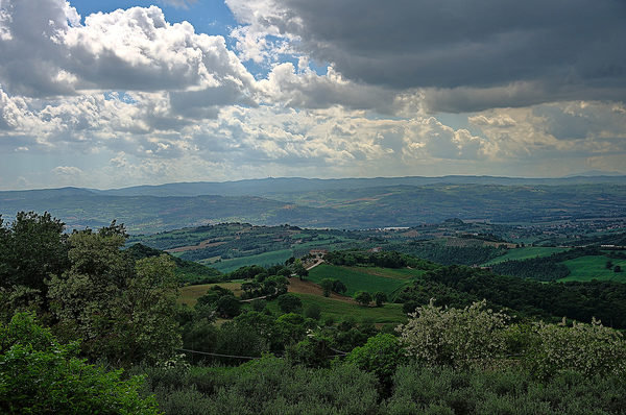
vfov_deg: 29.1
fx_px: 799
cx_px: 313
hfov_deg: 42.8
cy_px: 208
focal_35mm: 46
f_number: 5
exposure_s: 1/1250
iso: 200
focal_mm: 46
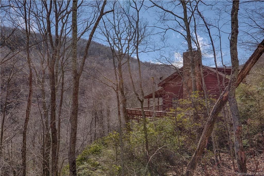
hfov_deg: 73.8
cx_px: 132
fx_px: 176
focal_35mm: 24
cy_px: 88
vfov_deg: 53.1
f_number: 14
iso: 100
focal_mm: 24
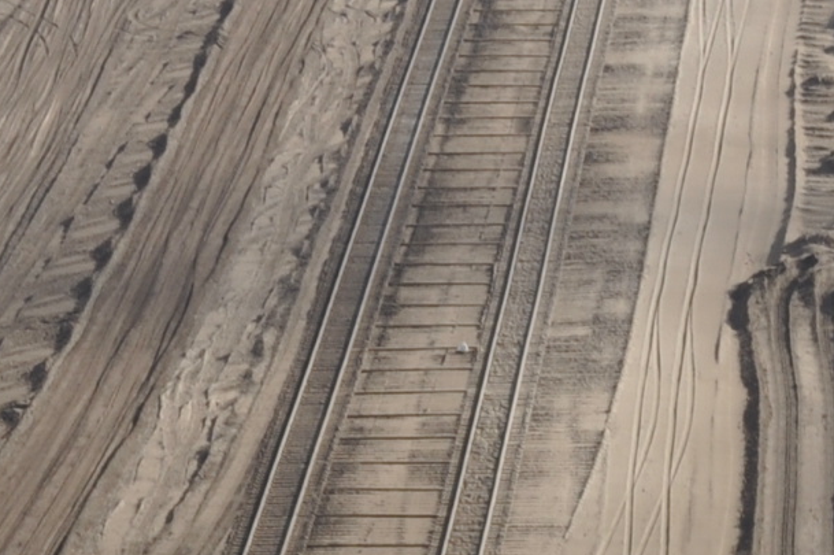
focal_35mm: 396
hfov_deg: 5.2
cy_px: -883
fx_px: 9166
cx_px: 1153
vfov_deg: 3.4
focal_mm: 50
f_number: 11
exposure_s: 1/125
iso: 200
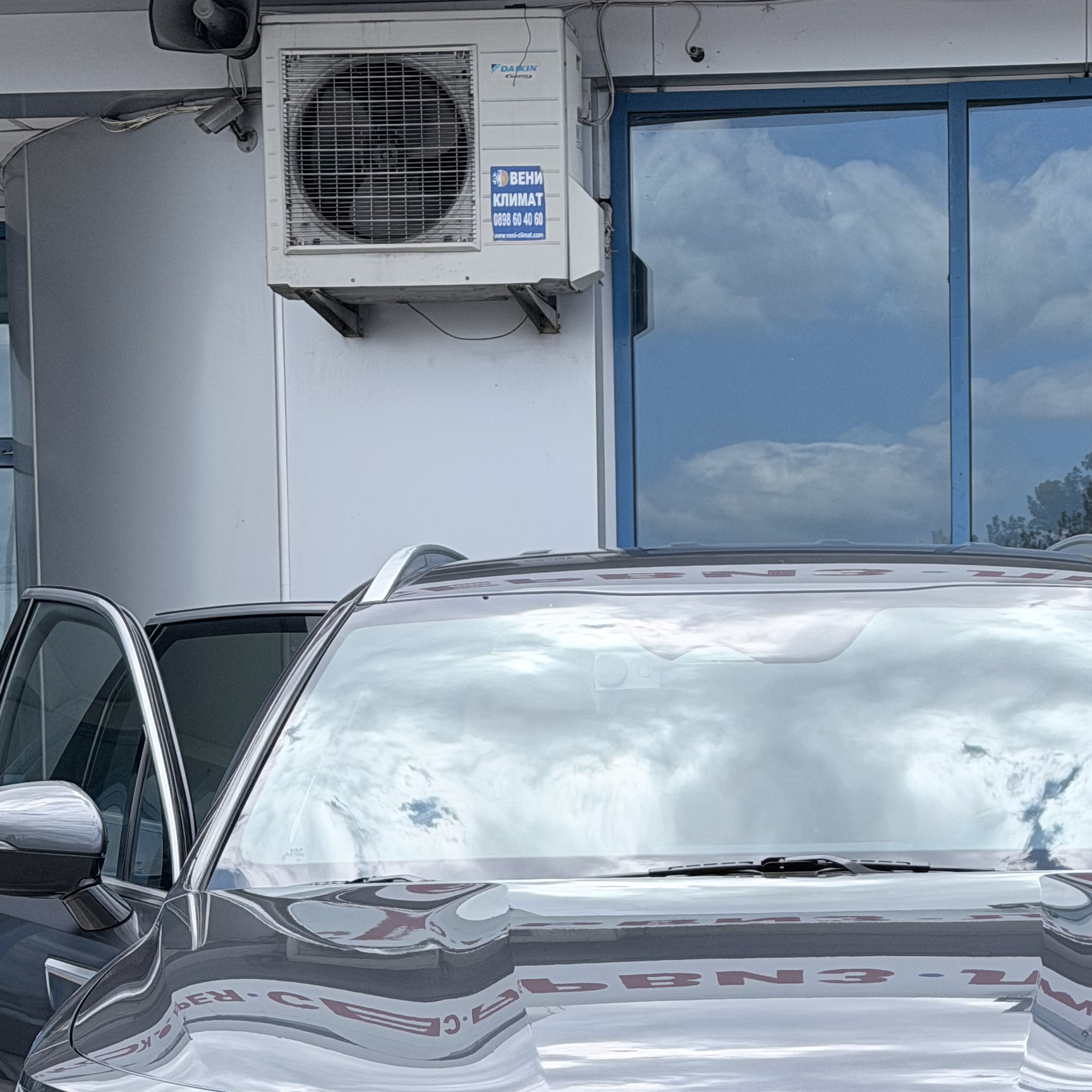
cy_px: 994
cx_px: 772
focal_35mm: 99
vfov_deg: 17.3
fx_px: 3533
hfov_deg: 17.5
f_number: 1.78
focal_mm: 6.76
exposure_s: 1/1931
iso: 64
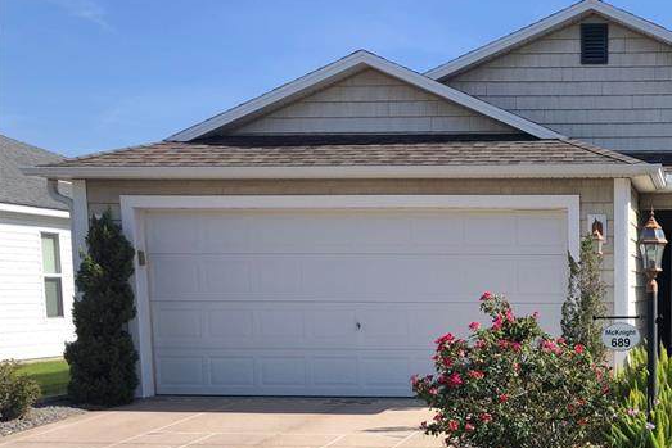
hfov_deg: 32.5
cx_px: 654
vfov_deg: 22.9
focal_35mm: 57
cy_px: 445
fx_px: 1064
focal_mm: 4
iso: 20
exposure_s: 1/1567
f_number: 1.8
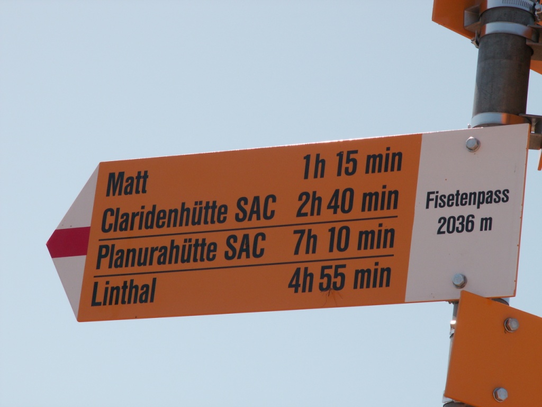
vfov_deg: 8.5
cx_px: 271
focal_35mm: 175
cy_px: 204
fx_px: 2740
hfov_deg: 11.3
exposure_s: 1/320
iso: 50
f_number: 5
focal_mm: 28.68
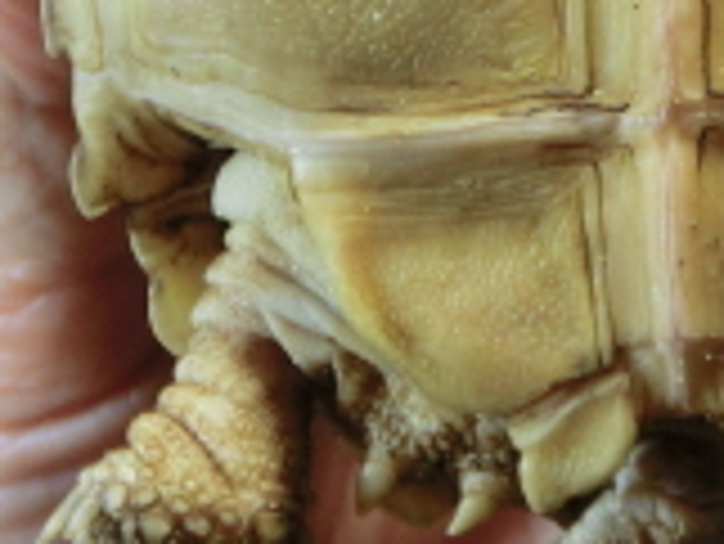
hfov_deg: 17.3
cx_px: 742
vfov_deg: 12.6
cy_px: -315
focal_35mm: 111
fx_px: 2323
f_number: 3
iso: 200
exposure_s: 1/60
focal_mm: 5
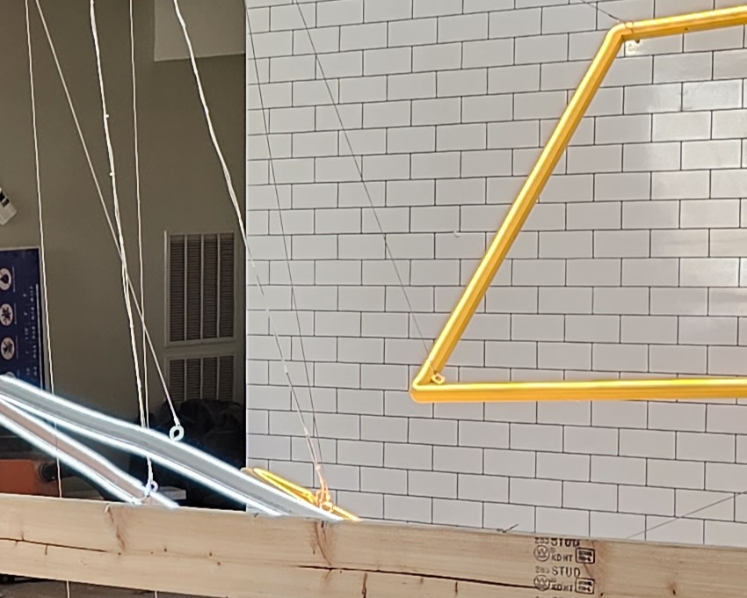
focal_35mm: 86
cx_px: -157
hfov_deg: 20.7
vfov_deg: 17.6
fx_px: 1901
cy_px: 545
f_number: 1.7
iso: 200
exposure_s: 1/120
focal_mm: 6.3
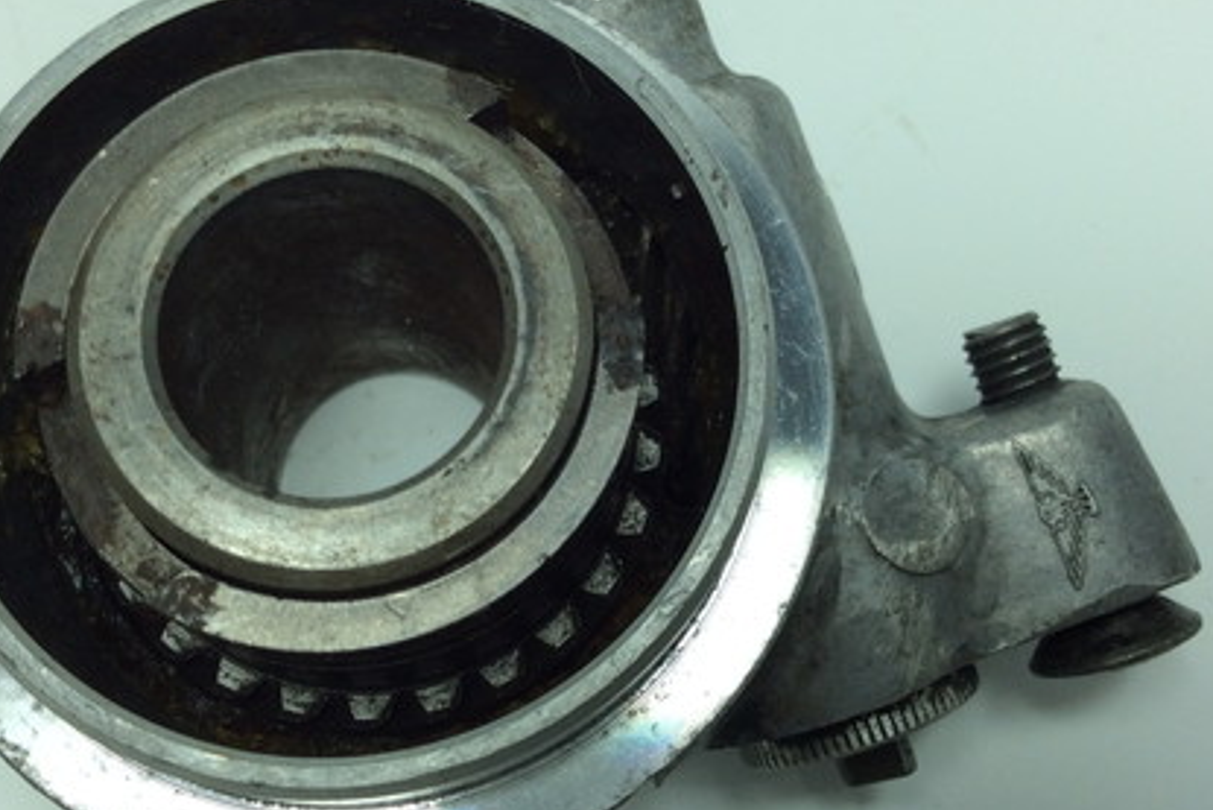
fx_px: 1618
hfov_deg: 41.1
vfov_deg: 28.1
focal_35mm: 48
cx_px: 579
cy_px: 383
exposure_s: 1/340
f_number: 2.4
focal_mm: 3.3
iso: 32
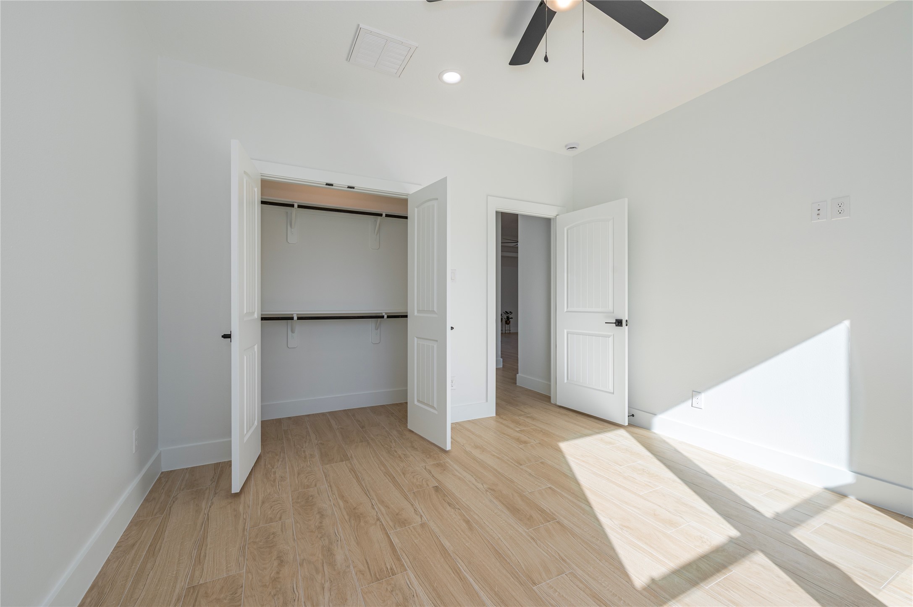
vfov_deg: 77.2
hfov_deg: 100.4
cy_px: 304
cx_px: 456
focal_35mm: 15
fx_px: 380
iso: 100
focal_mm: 15
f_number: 9
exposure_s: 1/60
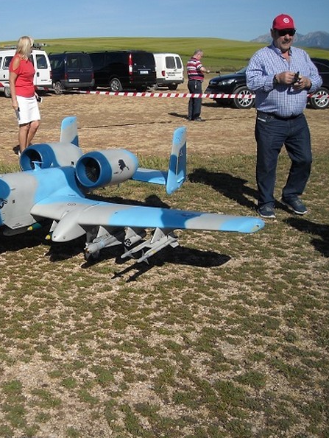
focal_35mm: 47
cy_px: 220
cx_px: 53
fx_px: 595
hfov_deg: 30.0
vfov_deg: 40.4
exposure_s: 1/458
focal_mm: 5.7
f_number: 5.6
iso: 64
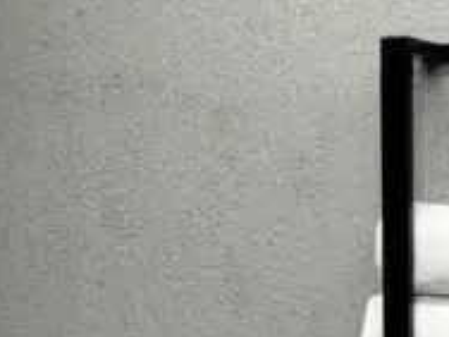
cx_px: 382
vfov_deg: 17.1
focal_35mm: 83
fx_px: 1077
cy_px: 382
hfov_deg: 23.1
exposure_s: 1/100
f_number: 1.6
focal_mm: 5.96
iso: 40
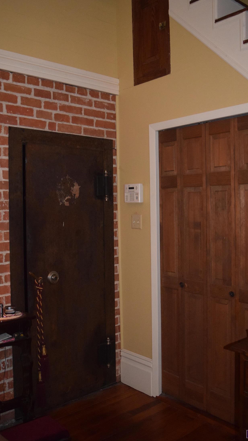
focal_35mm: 35
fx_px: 404
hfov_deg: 34.1
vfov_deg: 57.2
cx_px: 122
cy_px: 211
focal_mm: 21
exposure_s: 1/60
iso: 3200
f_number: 3.8
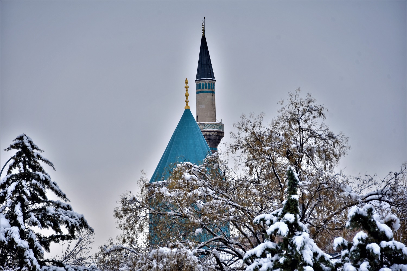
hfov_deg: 12.1
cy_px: 136
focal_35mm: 170
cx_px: 204
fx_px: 1922
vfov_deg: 8.1
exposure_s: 1/250
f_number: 5.6
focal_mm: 170
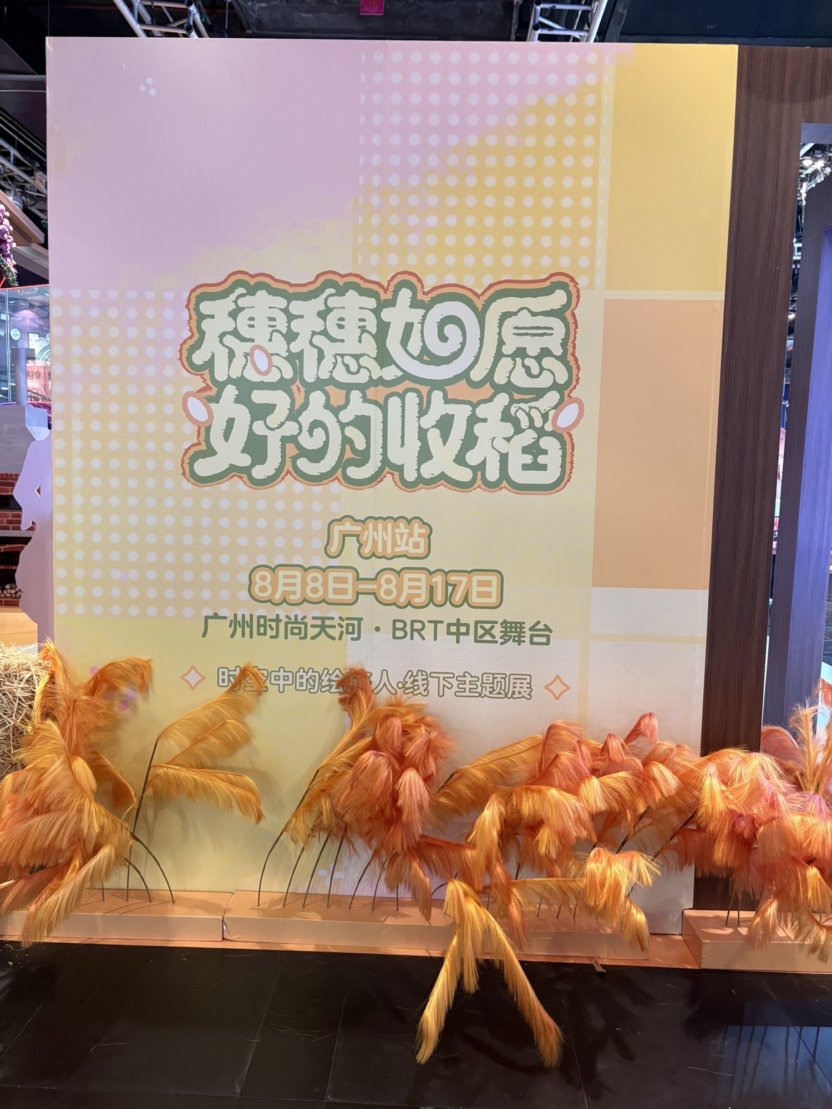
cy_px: 554
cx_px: 416
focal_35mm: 26
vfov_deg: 67.3
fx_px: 833
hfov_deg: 53.1
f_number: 1.6
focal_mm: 5.96
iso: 200
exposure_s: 1/49
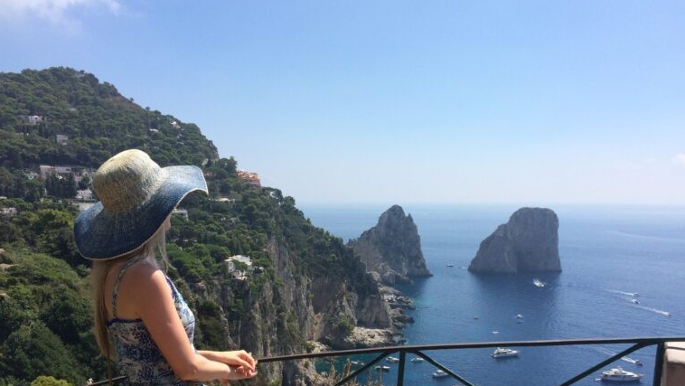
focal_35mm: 32
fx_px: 581
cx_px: 343
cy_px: 247
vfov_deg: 36.5
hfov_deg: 61.0
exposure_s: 1/2564
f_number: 2.2
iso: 32
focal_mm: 4.15
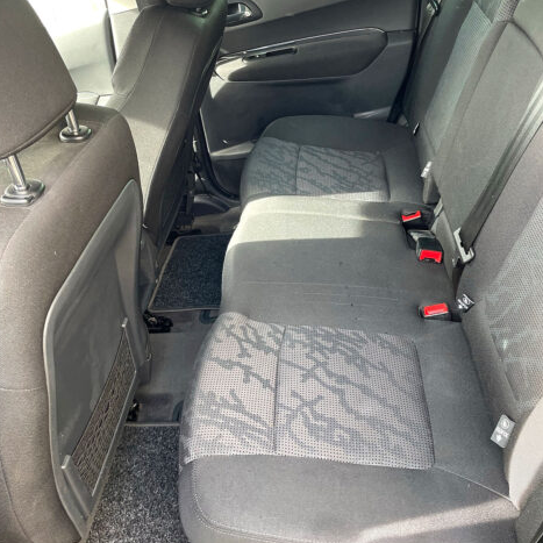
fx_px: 550
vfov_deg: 52.5
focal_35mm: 31
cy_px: 253
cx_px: 272
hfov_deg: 52.5
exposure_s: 1/118
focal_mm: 4.2
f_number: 1.6
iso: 125
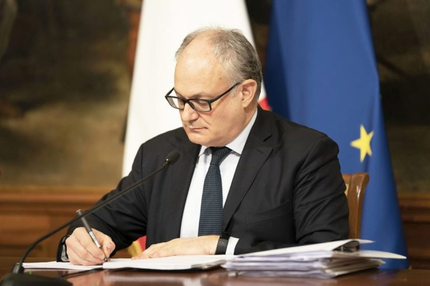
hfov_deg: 12.5
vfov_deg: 8.3
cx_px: 215
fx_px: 1971
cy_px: 143
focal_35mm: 165
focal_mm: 165
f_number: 2.8
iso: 1250
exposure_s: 1/250
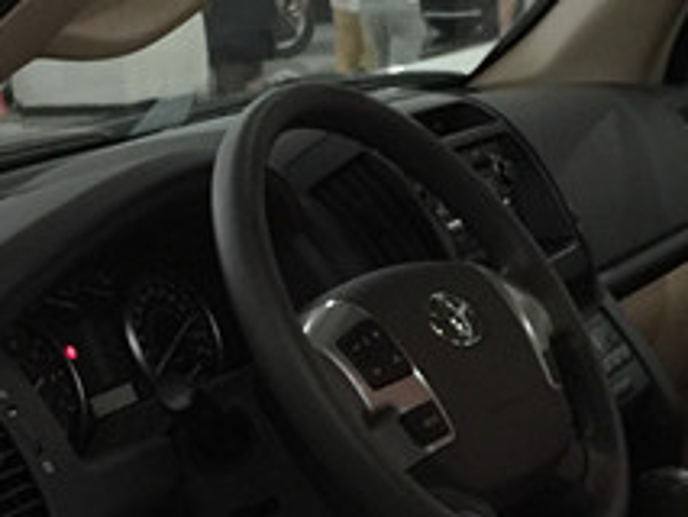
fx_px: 2168
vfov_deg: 13.4
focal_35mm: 109
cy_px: 504
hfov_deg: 18.0
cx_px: 481
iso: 100
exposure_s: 1/4
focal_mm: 4.15
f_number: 2.2
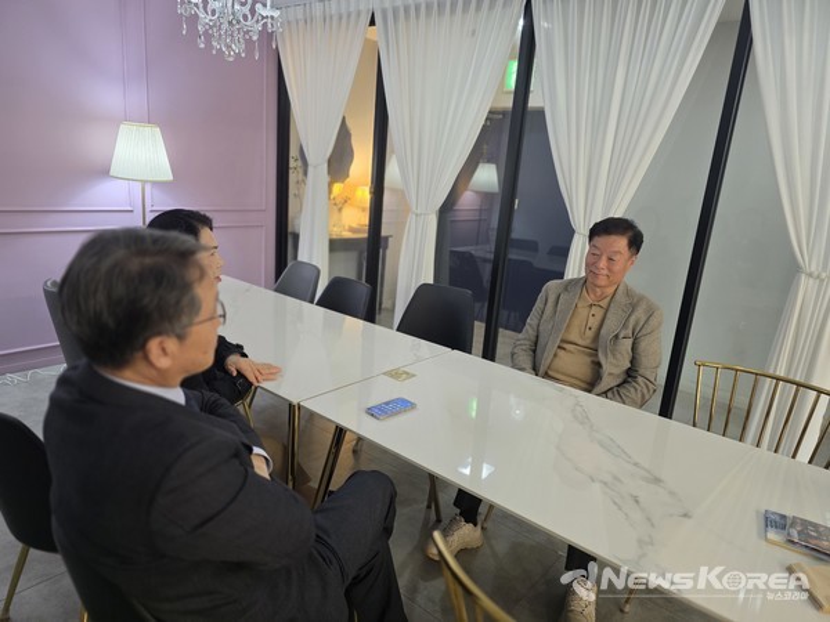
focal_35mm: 23
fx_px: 551
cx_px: 415
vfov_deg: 58.9
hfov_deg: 73.9
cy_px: 311
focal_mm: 6.3
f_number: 1.7
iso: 400
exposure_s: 1/120
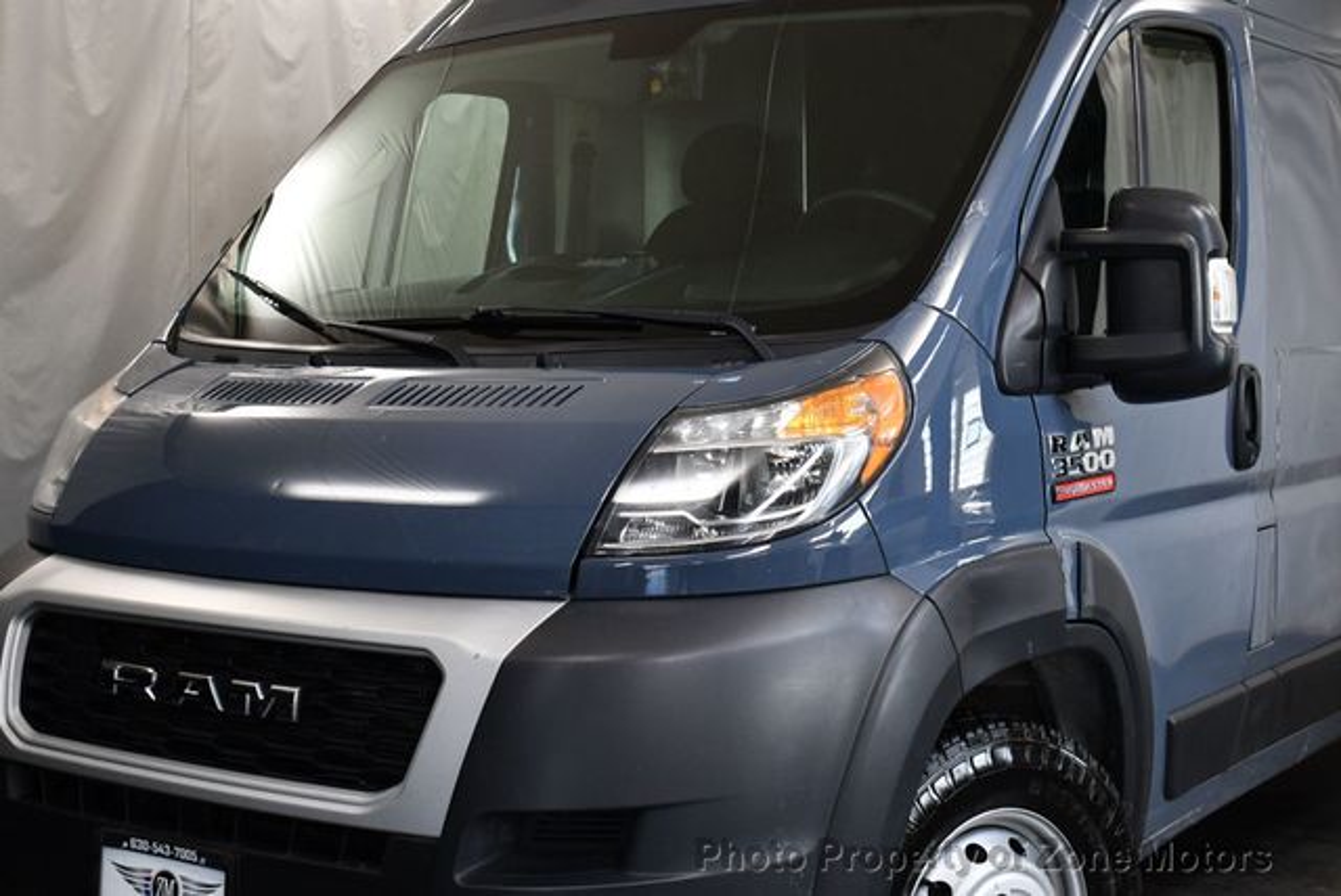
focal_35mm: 56
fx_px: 2088
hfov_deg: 35.6
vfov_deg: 24.2
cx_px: 670
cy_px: 448
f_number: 4.2
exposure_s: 1/250
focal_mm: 28
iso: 800
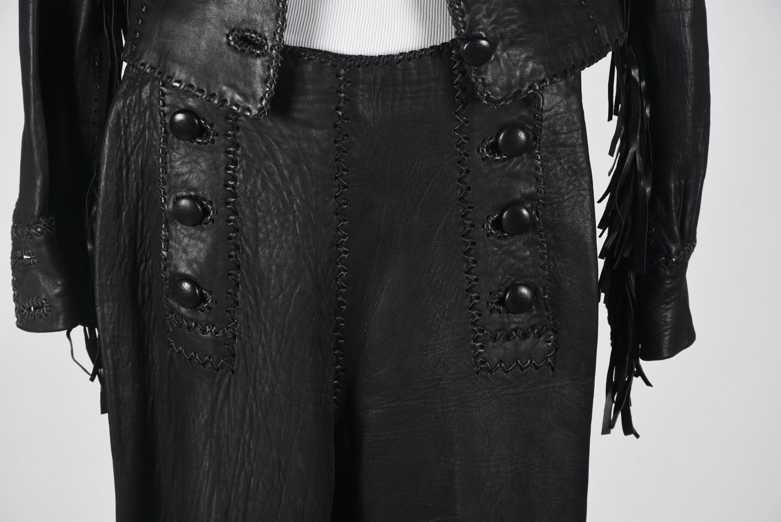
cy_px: 261
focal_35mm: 168
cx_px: 390
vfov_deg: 8.2
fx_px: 3647
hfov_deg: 12.2
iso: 200
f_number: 11
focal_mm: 112
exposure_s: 1/125
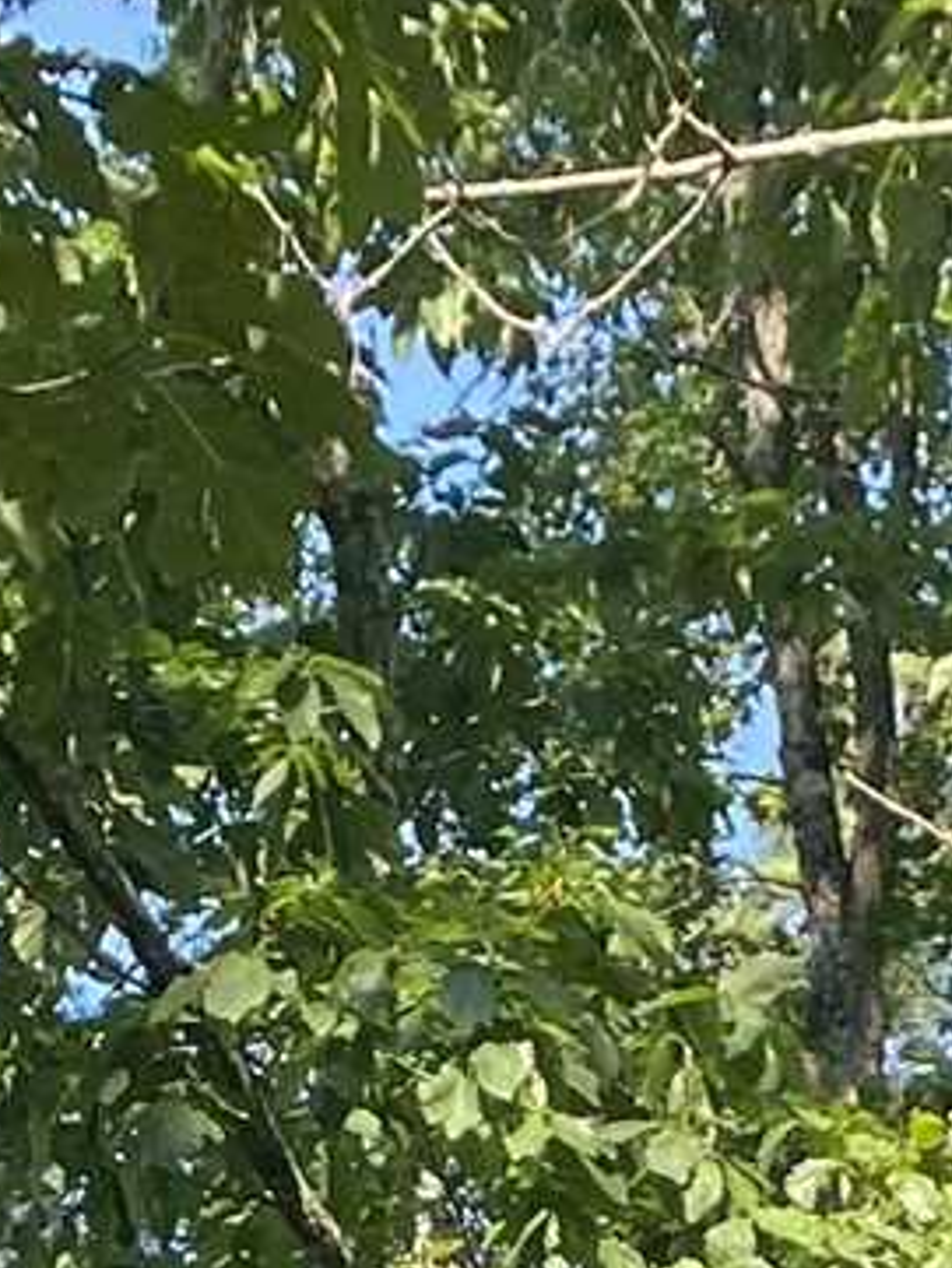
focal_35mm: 166
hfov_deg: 8.9
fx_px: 6083
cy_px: 3804
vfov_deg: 9.4
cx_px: 450
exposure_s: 1/242
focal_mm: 4.25
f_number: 1.8
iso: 32
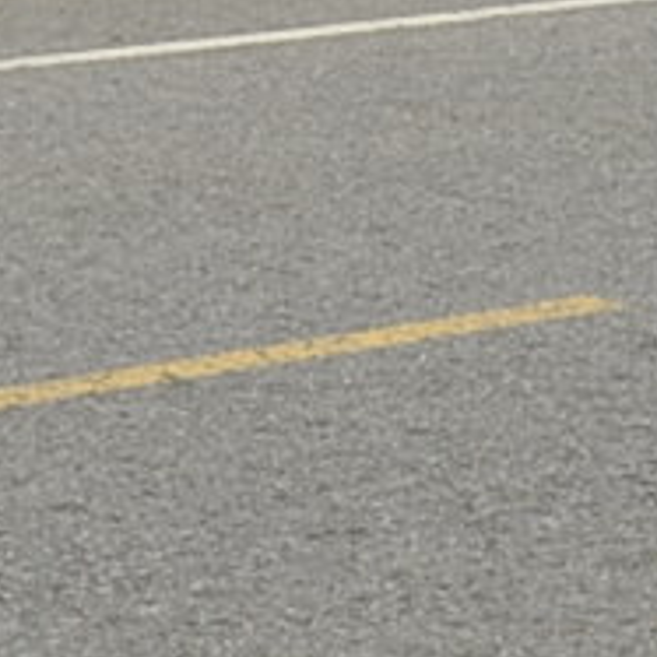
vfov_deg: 6.0
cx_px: 228
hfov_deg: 6.7
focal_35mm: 261
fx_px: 5604
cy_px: -1599
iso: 200
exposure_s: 1/400
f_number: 8
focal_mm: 27
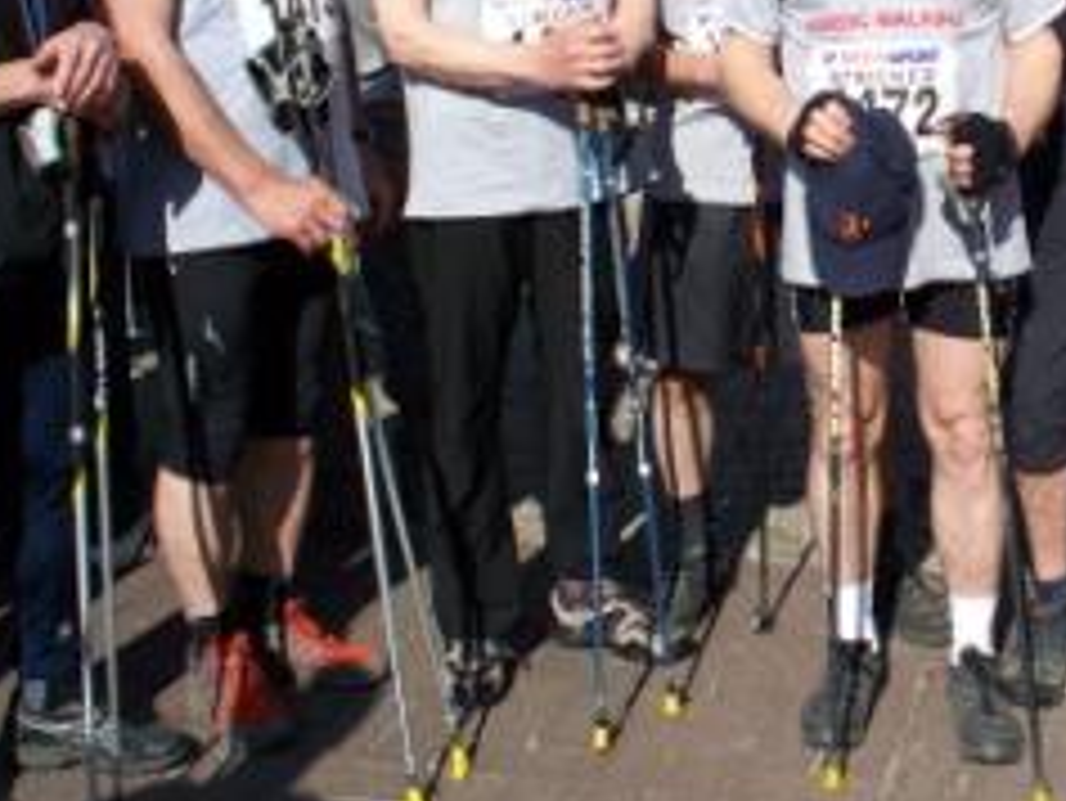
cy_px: 166
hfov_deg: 27.6
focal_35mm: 68
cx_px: 945
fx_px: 2095
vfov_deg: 21.4
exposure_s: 1/400
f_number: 5
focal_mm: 7.54
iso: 64
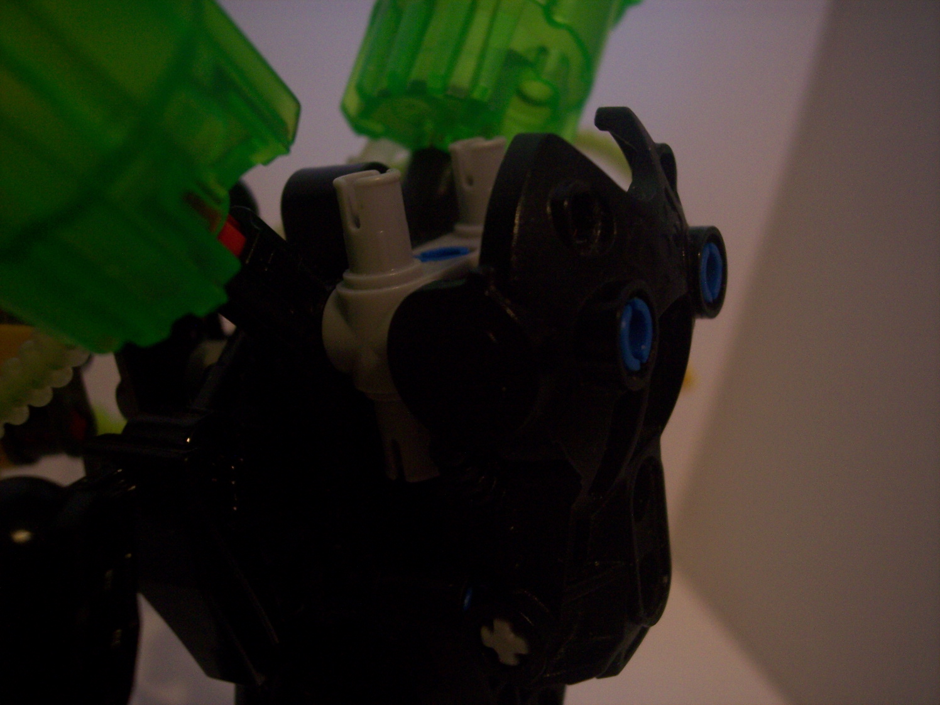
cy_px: 352
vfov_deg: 36.8
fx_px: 1059
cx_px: 470
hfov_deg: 47.9
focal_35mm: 39
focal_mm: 8
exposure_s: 1/8
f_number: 3.4
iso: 200
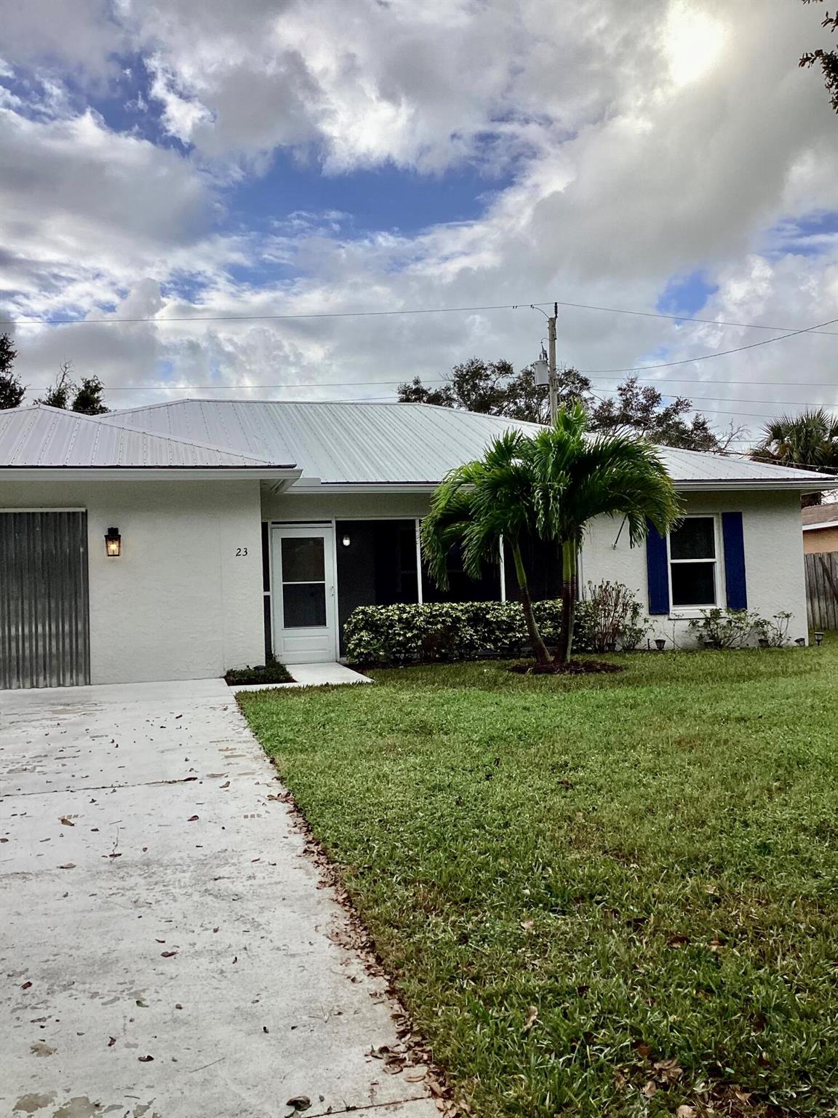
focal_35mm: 31
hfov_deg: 45.4
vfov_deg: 58.4
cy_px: 559
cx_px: 419
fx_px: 1001
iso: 25
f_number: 2.4
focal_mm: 3.3
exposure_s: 1/959
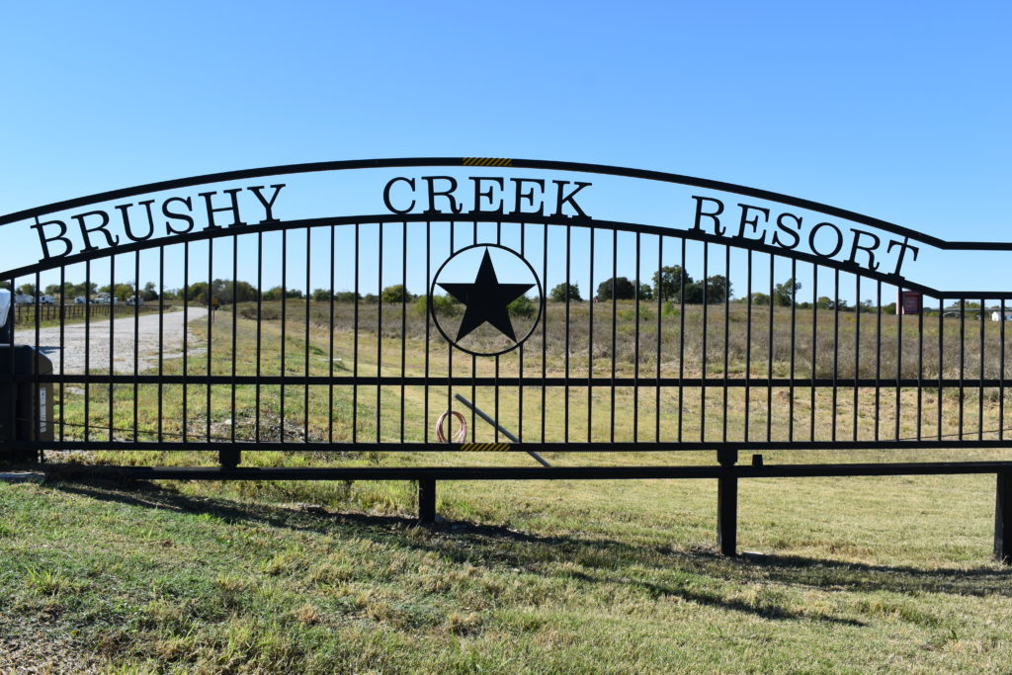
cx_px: 506
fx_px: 1012
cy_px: 338
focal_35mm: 36
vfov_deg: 36.9
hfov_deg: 53.1
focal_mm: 24
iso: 100
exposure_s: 1/250
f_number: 8
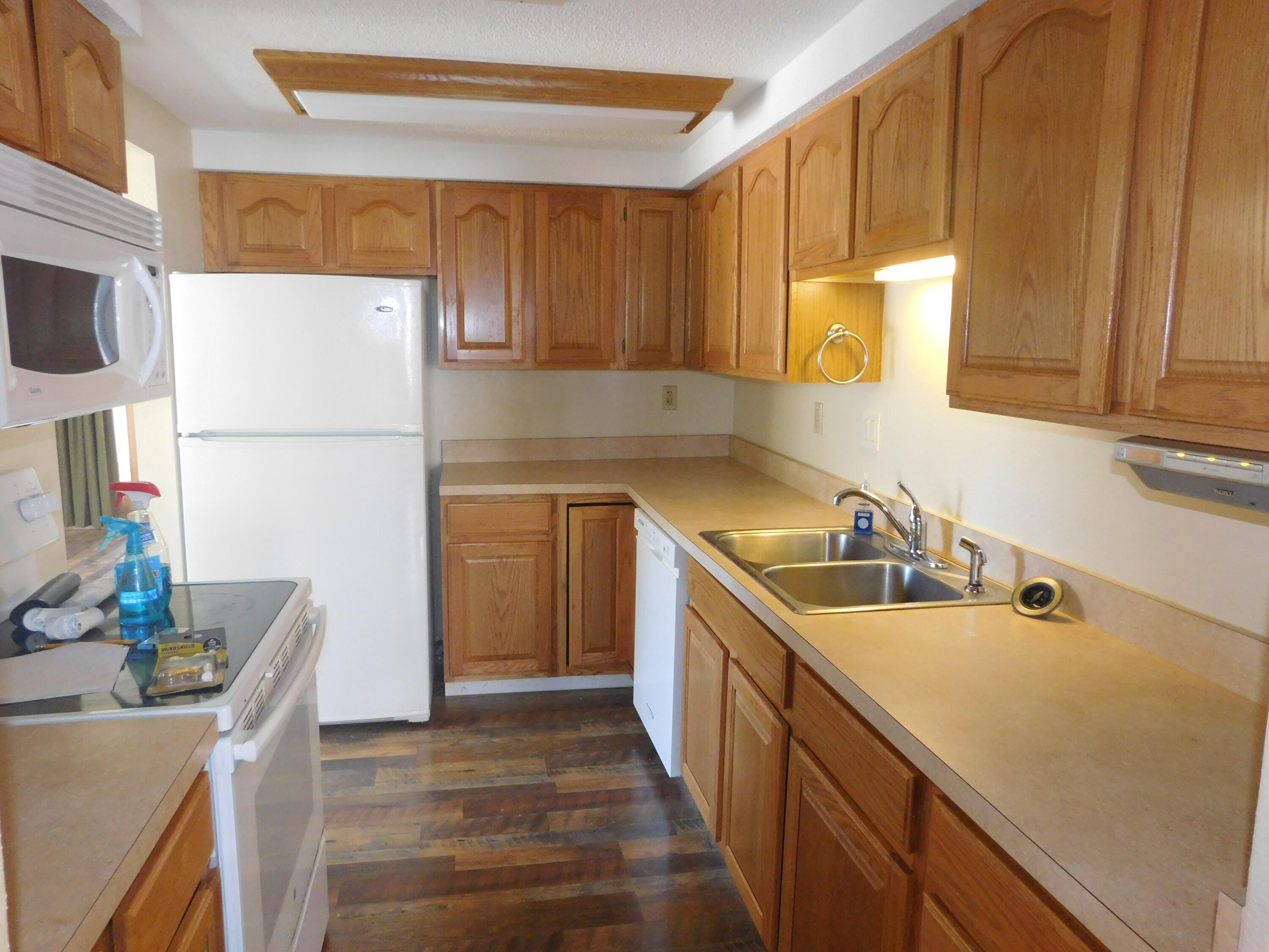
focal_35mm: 24
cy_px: 476
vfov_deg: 56.8
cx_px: 634
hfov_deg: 71.6
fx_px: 880
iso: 400
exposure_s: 1/30
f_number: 3
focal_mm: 4.1
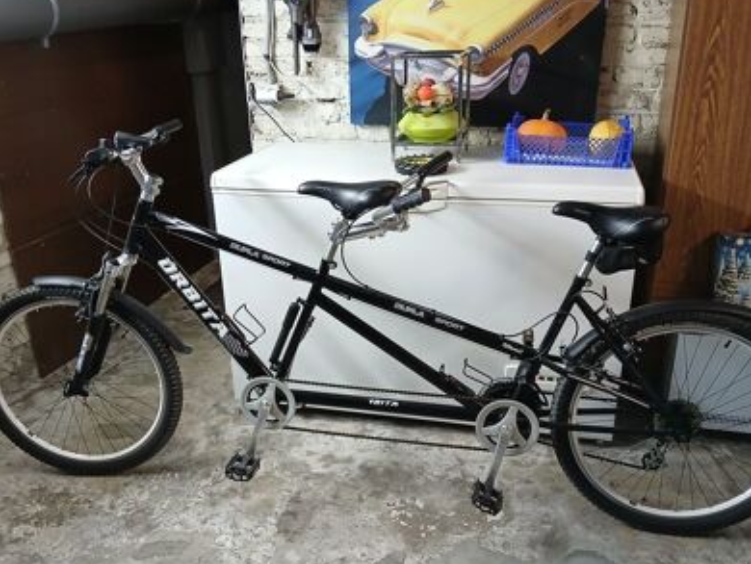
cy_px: 320
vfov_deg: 44.1
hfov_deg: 56.8
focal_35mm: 32
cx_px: 368
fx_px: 695
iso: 250
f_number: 1.8
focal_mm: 3.98
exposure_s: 1/50
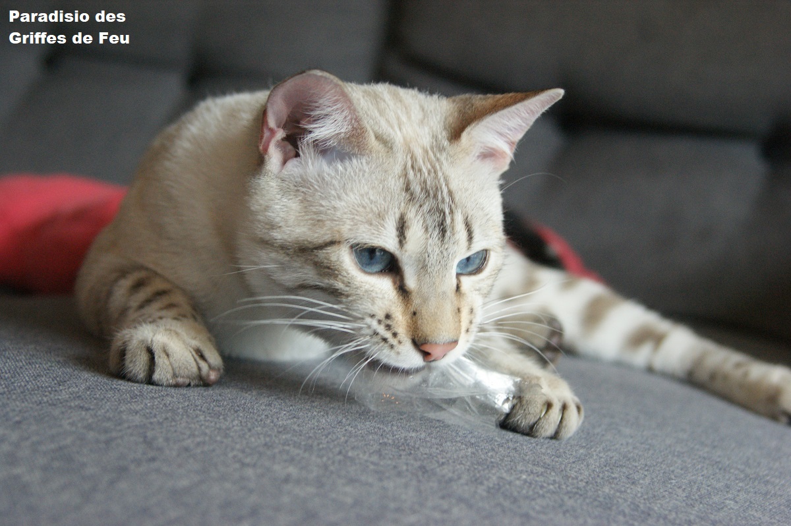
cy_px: 263
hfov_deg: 33.4
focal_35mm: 60
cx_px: 396
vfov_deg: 22.6
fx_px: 1317
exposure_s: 1/80
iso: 800
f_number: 5
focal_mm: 40
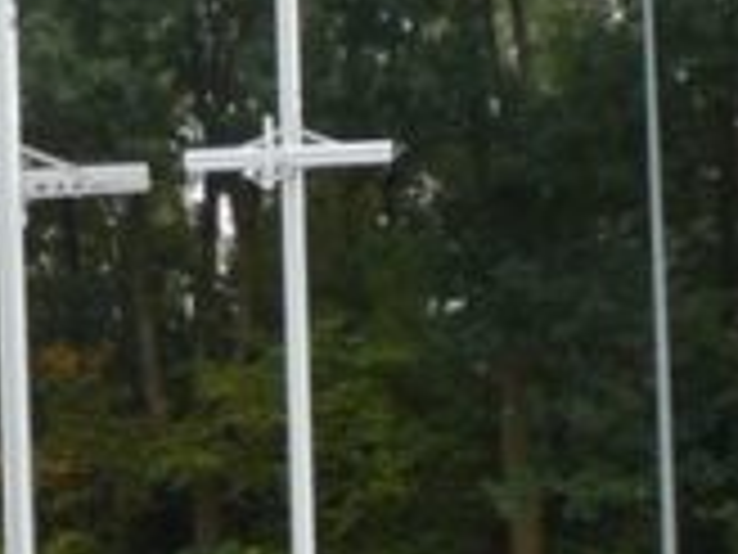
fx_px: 5415
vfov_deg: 5.8
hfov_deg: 7.7
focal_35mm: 254
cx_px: -238
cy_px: 705
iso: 80
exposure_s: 1/125
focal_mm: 9.1
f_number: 3.6
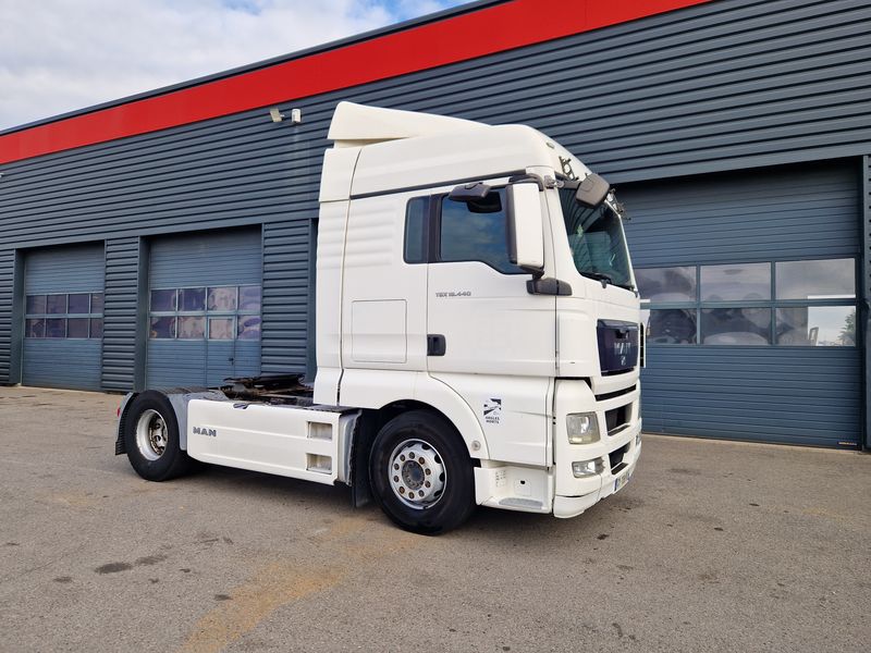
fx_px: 579
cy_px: 326
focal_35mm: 23
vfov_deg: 58.9
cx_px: 436
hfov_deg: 73.9
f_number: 1.8
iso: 50
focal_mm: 5.4
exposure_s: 1/5747
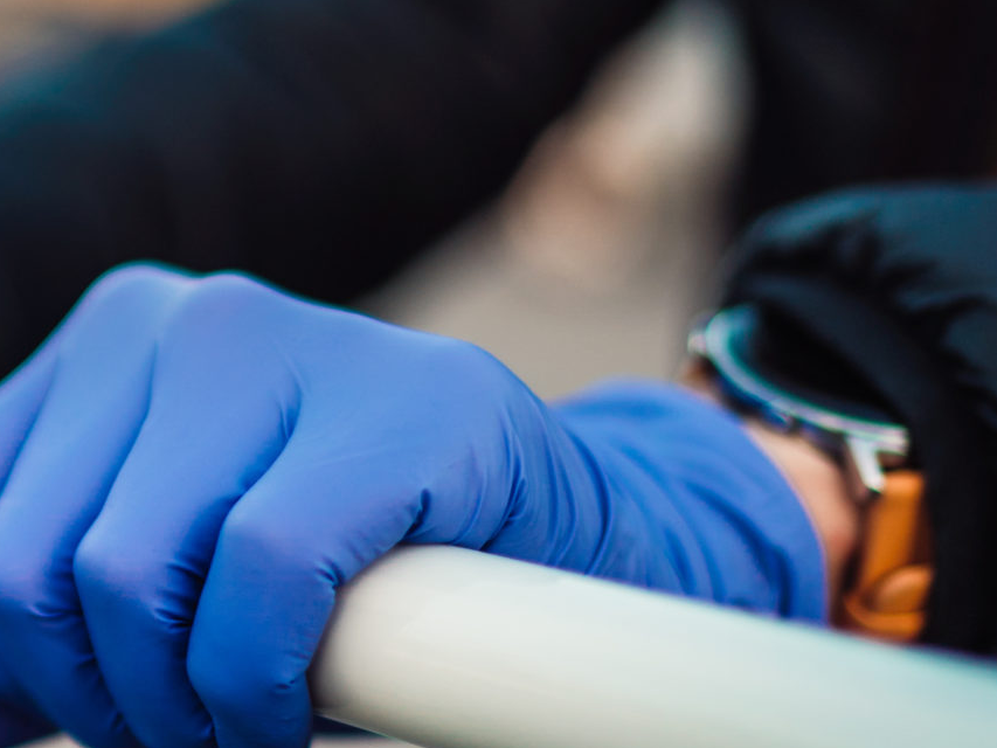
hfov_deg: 18.2
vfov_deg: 14.7
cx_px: -276
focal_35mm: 101
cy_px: 378
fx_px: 2909
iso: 100
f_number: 1.4
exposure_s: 1/500
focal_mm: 35
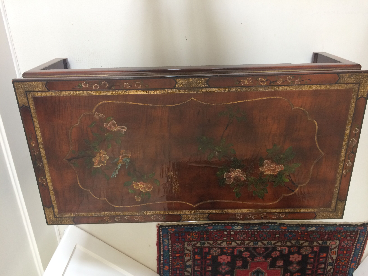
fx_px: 308
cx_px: 184
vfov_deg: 48.2
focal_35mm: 29
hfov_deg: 61.7
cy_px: 138
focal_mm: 4.15
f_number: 2.2
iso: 125
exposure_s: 1/33
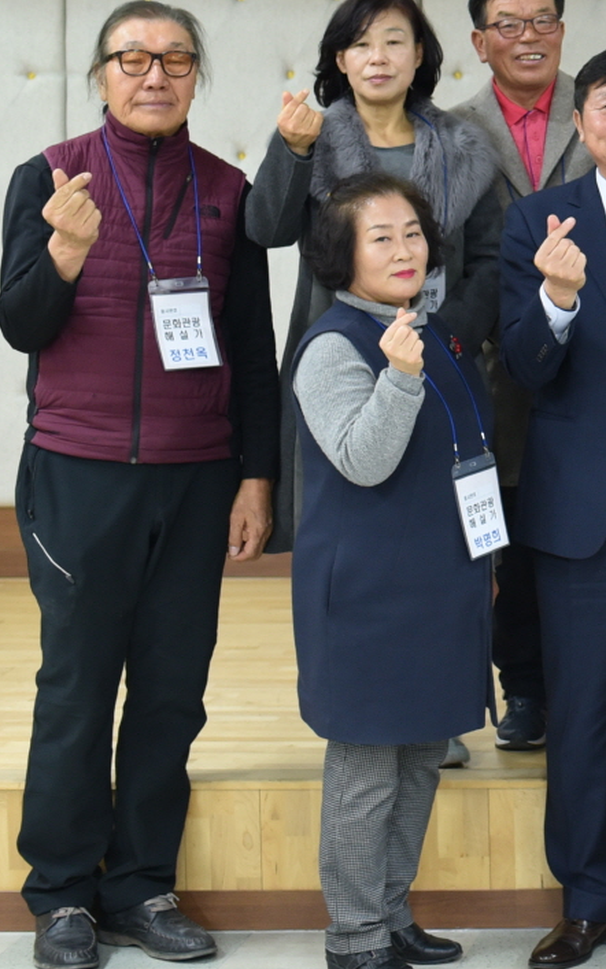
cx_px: 1094
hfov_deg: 11.5
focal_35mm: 106
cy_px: 103
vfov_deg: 19.3
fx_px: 2800
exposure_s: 1/60
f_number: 2.8
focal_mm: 35
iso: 800
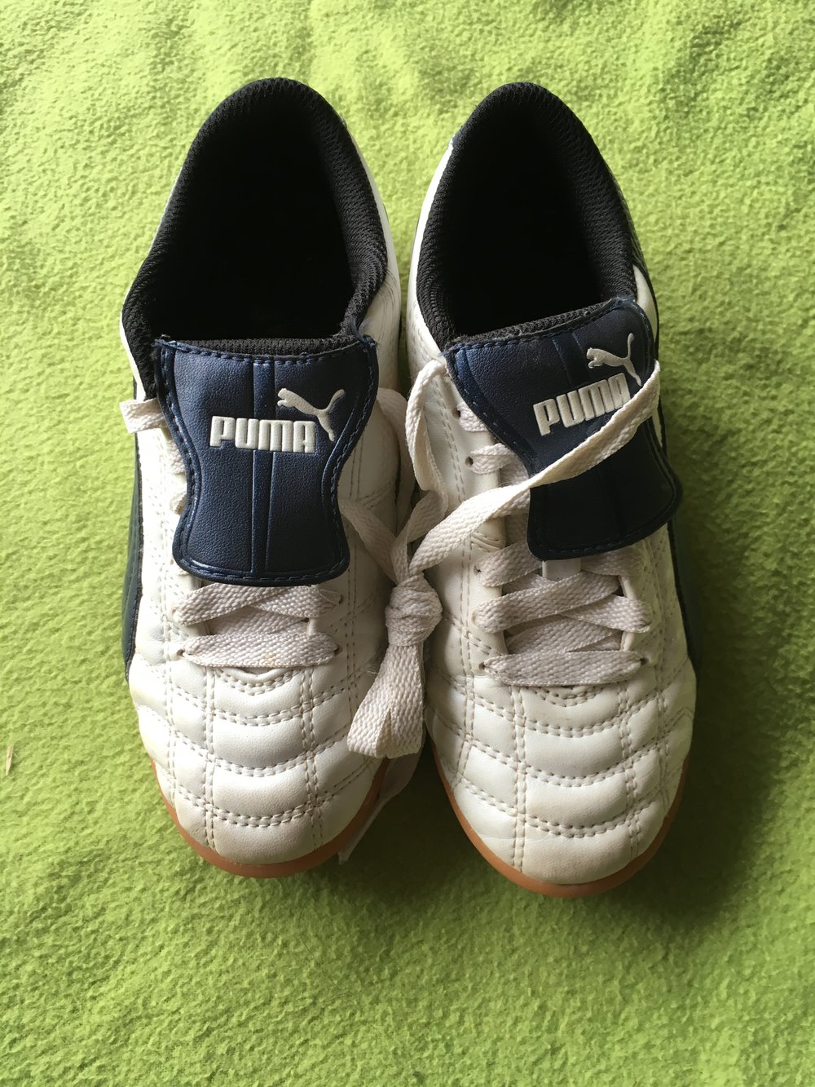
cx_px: 408
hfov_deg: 48.2
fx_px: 910
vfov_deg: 61.7
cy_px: 544
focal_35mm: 29
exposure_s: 1/33
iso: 25
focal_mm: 4.15
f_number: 2.2
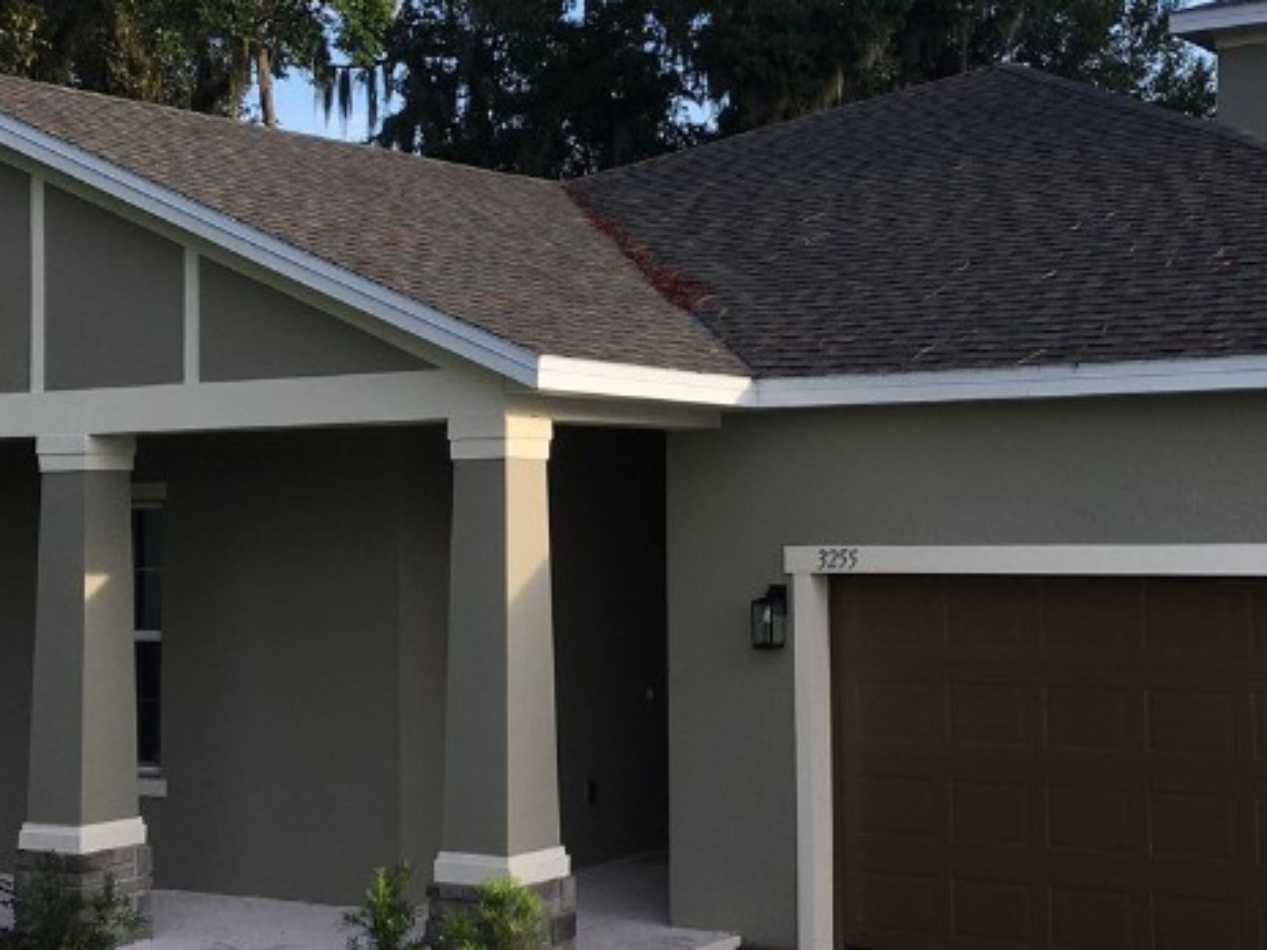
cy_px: 385
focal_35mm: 64
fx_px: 2343
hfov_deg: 30.2
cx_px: 724
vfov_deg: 22.9
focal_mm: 4.15
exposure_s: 1/466
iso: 25
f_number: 2.2
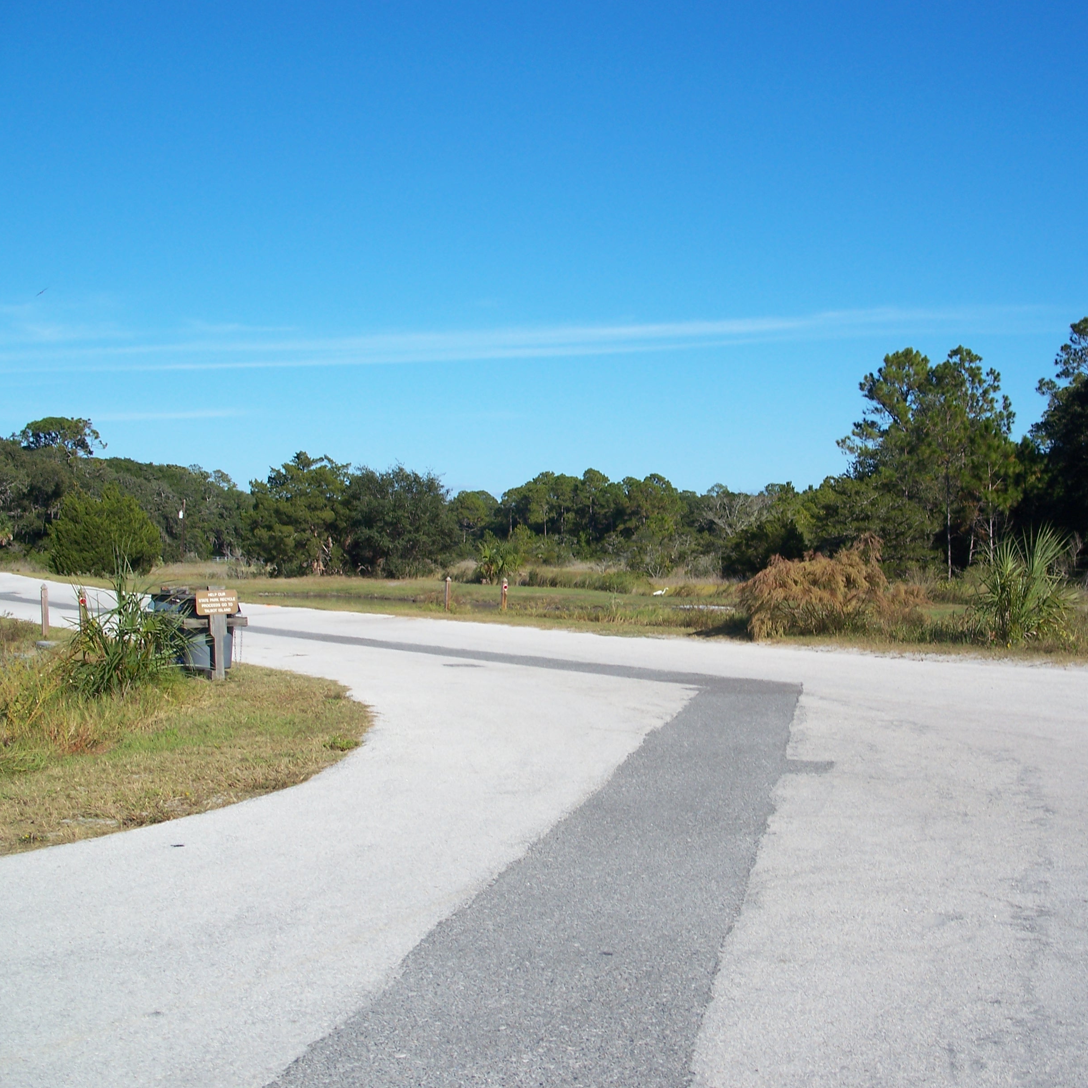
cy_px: 543
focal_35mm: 44
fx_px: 1565
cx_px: 670
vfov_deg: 38.3
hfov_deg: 38.1
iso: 64
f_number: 4
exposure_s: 1/640
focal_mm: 7.8
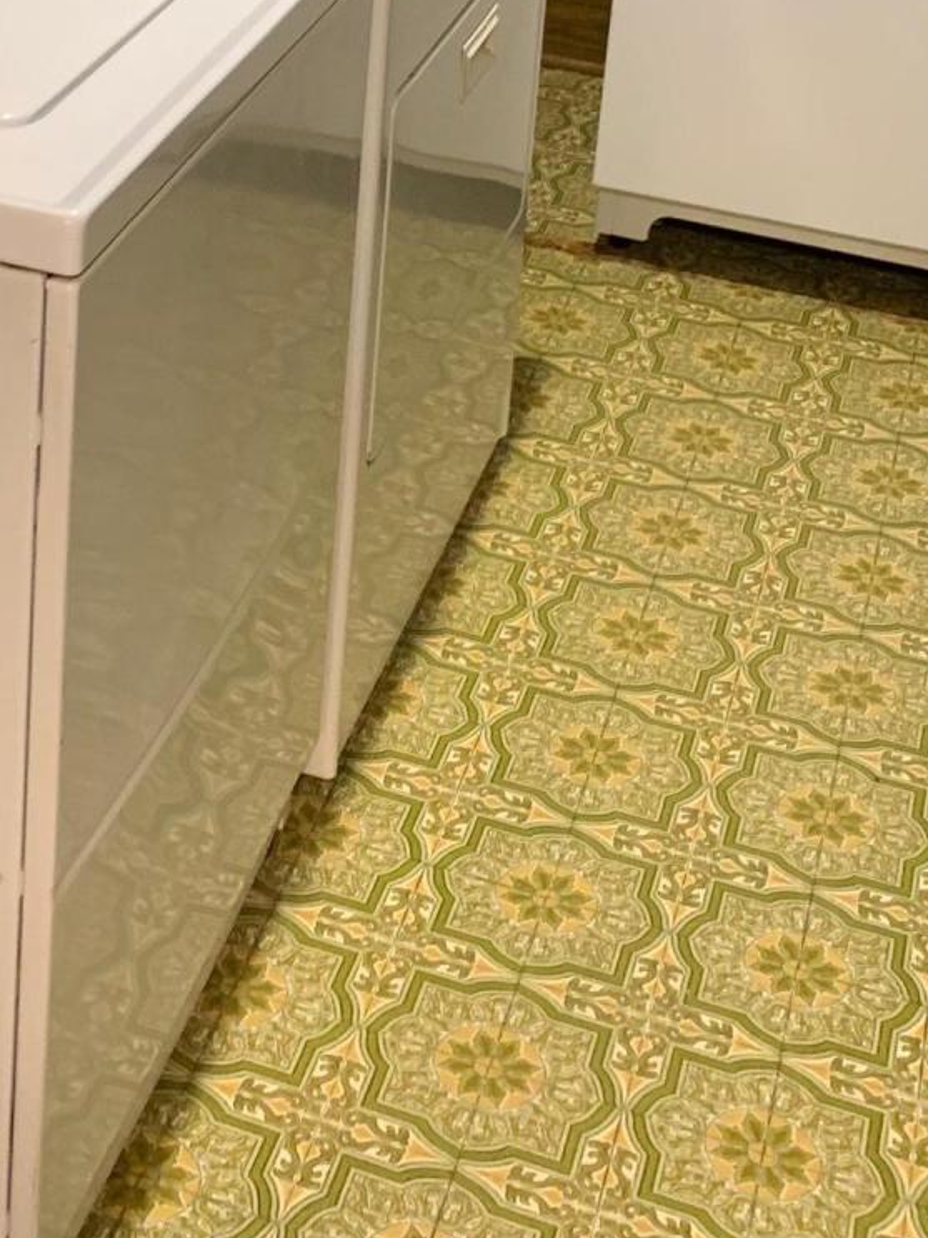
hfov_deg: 20.7
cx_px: 170
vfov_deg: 25.3
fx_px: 2503
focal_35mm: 70
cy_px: -195
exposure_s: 1/40
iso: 250
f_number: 1.8
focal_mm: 4.25
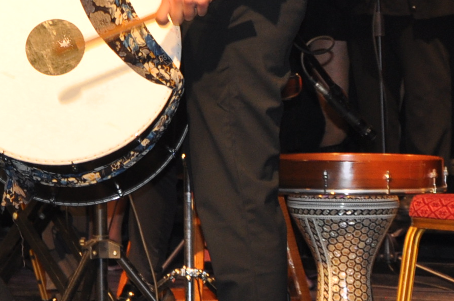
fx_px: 3275
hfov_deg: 7.8
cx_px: -266
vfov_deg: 5.3
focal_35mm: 260
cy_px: 23
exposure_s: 1/60
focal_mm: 48
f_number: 4.8
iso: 400
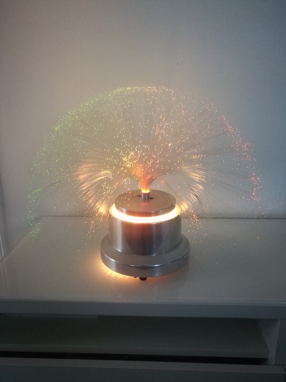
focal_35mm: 26
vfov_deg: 67.3
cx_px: 143
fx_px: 286
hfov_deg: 53.1
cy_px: 191
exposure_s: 1/14.3
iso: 1250
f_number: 2.2
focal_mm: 3.83
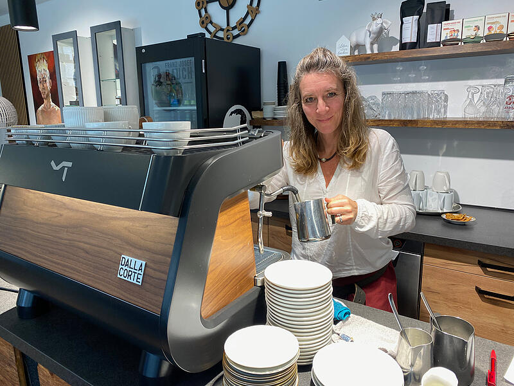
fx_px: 386
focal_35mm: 26
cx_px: 257
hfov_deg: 67.3
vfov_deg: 53.1
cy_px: 193
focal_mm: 4.25
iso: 80
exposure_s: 1/100
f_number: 1.8
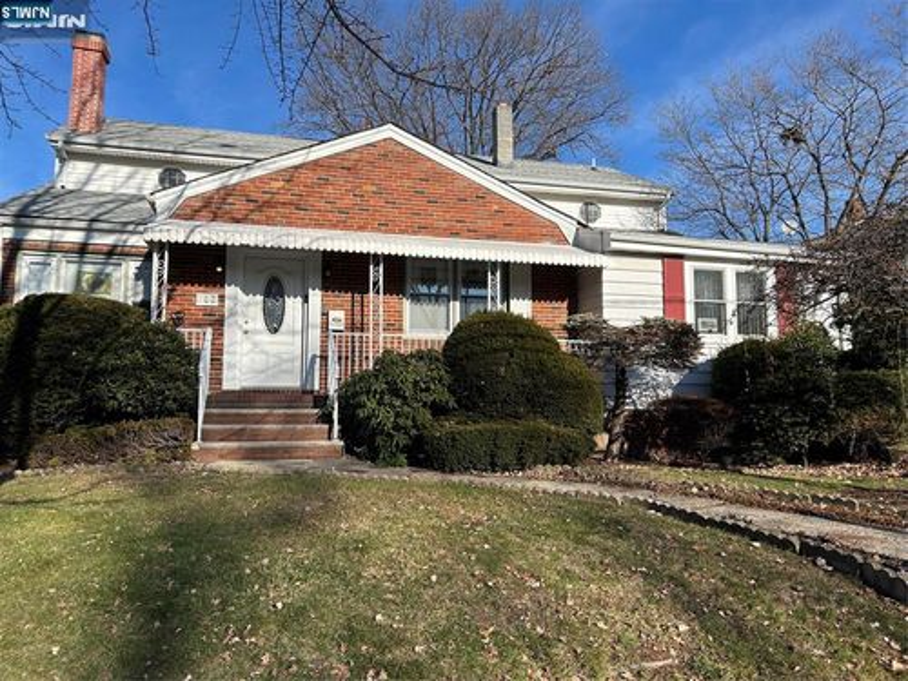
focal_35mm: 26
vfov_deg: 53.1
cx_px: 454
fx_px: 682
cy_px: 340
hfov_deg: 67.3
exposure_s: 1/3704
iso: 50
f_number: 1.5
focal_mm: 5.7
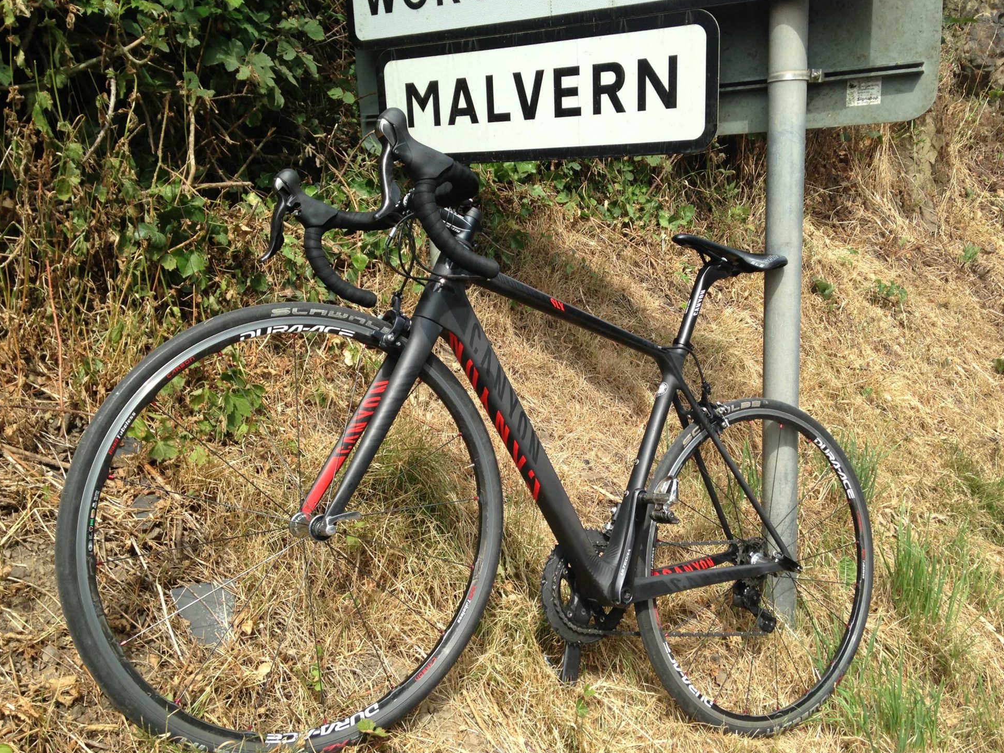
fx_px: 1015
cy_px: 388
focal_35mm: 35
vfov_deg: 40.7
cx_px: 531
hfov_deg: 52.6
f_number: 2.4
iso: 50
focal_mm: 4.13
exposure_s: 1/583
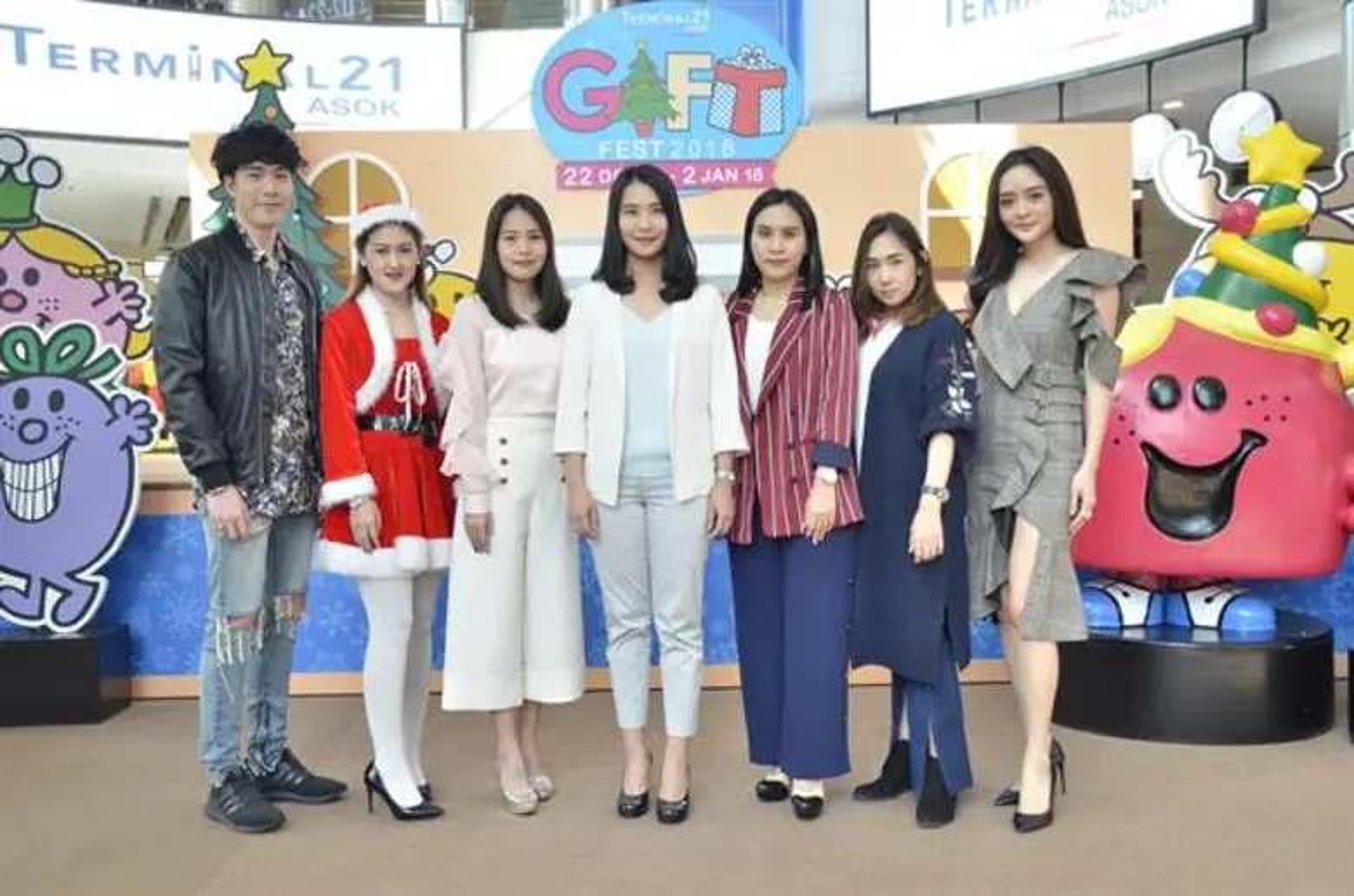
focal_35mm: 34
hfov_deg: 55.2
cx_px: 677
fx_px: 1294
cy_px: 448
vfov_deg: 38.2
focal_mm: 23
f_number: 4.5
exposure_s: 1/200
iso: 1250
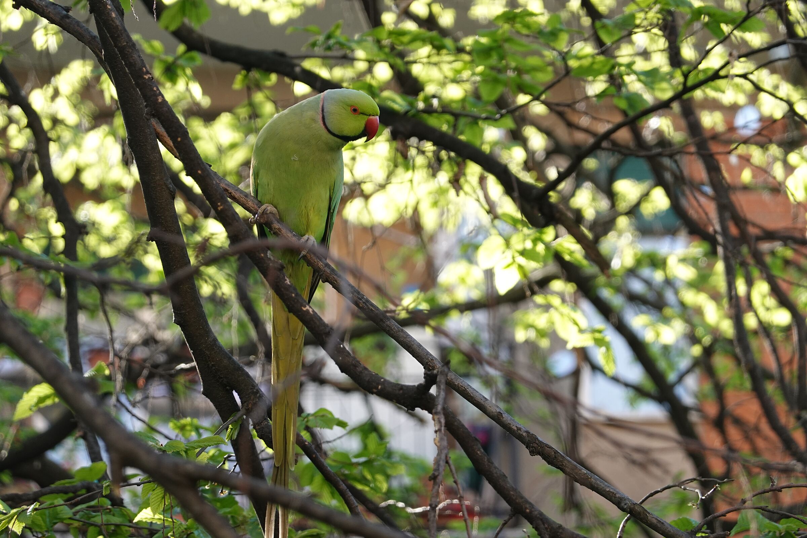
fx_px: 4483
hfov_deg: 10.3
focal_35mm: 200
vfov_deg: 6.9
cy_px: 269
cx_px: 404
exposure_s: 1/200
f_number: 4.5
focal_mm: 72
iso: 250
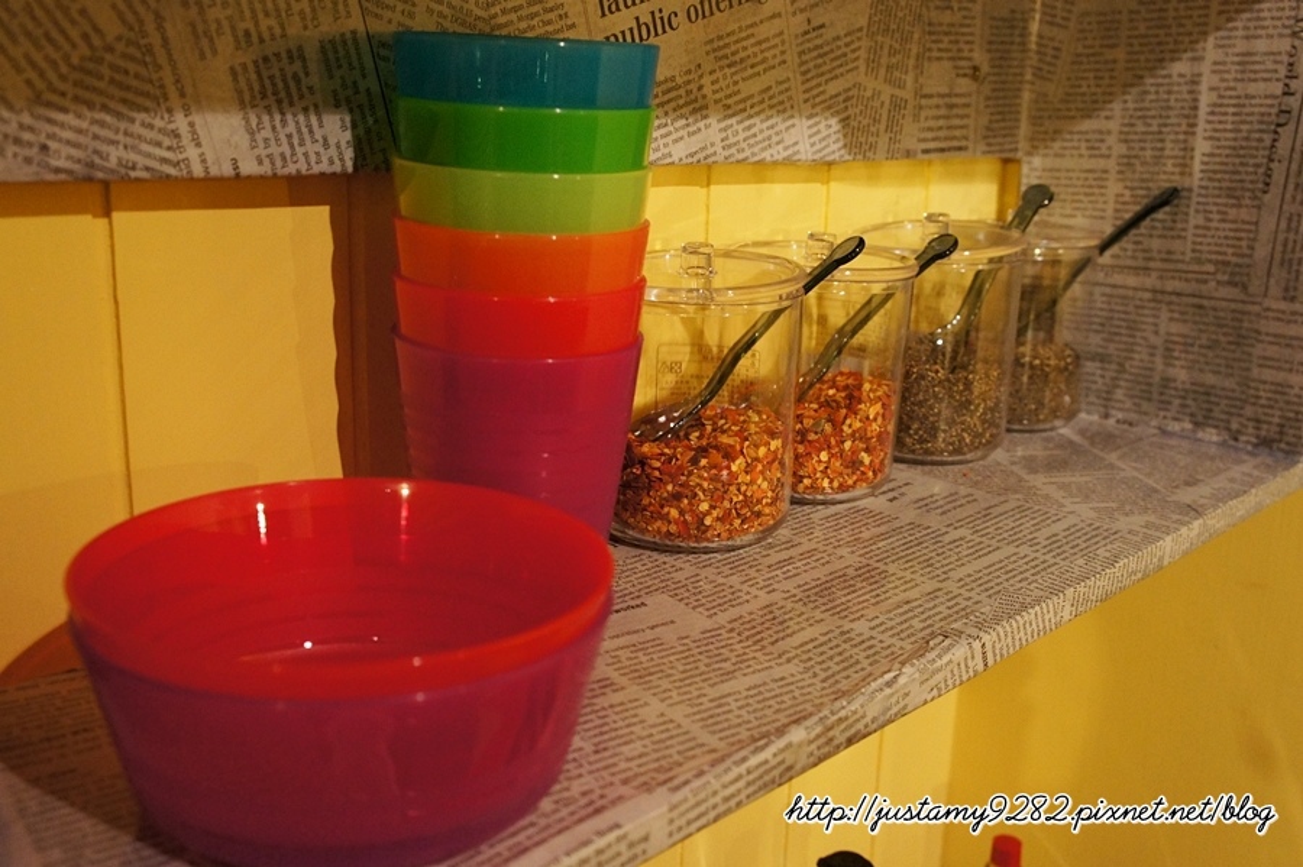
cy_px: 434
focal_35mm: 36
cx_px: 652
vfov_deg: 36.8
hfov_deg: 53.2
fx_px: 1302
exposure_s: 1/8
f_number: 5.6
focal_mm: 24
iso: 1600
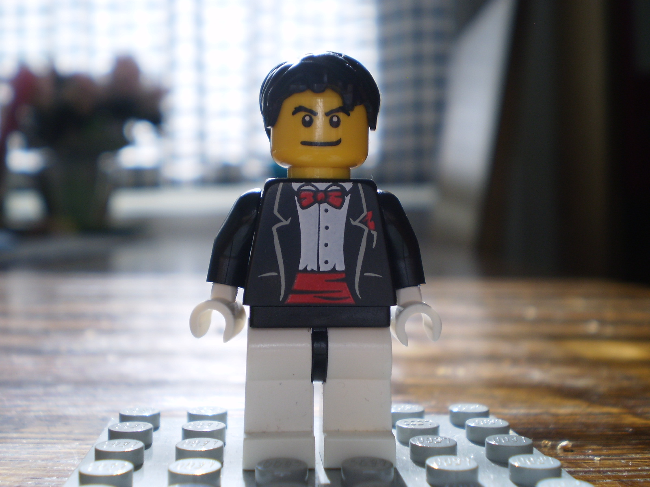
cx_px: 325
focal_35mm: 42
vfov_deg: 34.3
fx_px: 789
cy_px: 244
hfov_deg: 44.8
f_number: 3.5
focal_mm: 7.4
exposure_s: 1/80
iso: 64
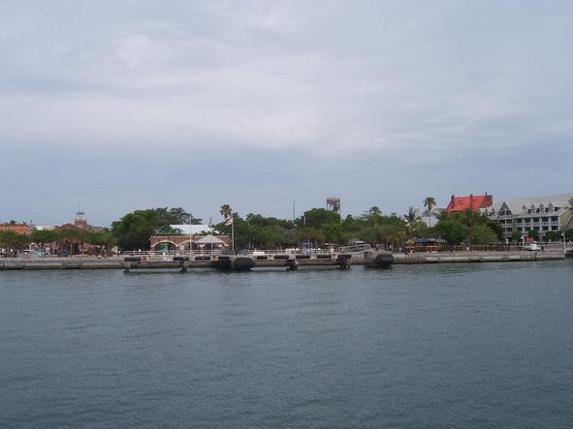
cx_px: 265
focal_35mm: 39
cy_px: 226
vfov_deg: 36.8
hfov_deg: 47.8
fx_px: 645
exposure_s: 1/500
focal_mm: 6
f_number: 4.8
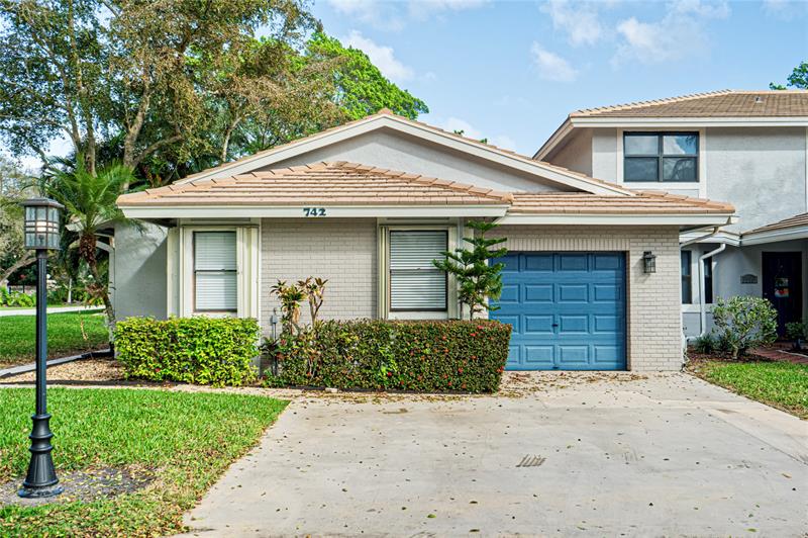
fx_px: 718
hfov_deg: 58.8
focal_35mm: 32
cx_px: 404
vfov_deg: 41.0
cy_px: 269
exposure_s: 1/100
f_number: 9
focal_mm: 32
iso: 250
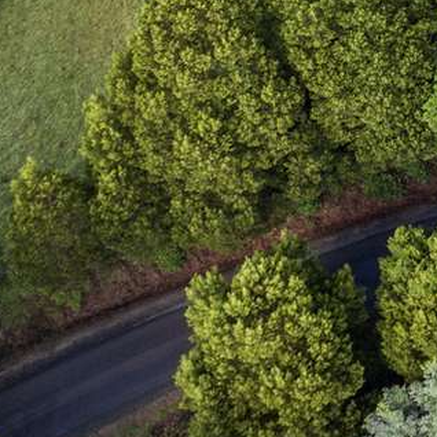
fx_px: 1828
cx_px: 1024
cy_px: -344
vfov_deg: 12.5
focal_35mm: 128
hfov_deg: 11.5
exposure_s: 1/240
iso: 110
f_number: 2.8
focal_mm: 12.29
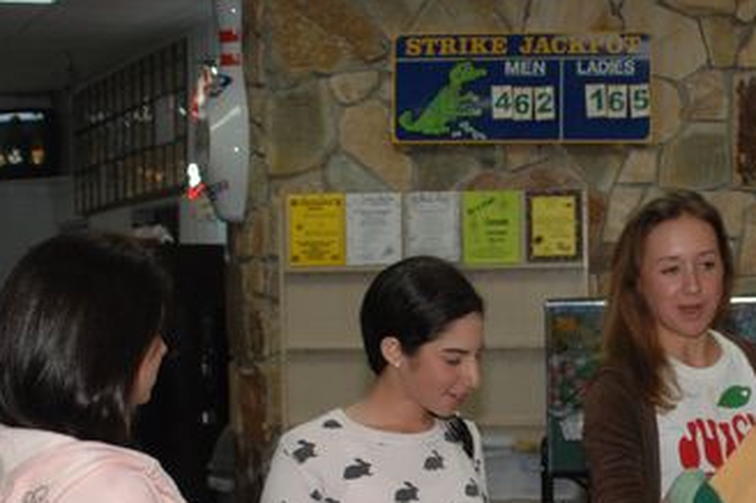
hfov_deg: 24.6
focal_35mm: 82
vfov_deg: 16.5
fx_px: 1720
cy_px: 414
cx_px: 530
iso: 400
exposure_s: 1/125
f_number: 3.5
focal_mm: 28
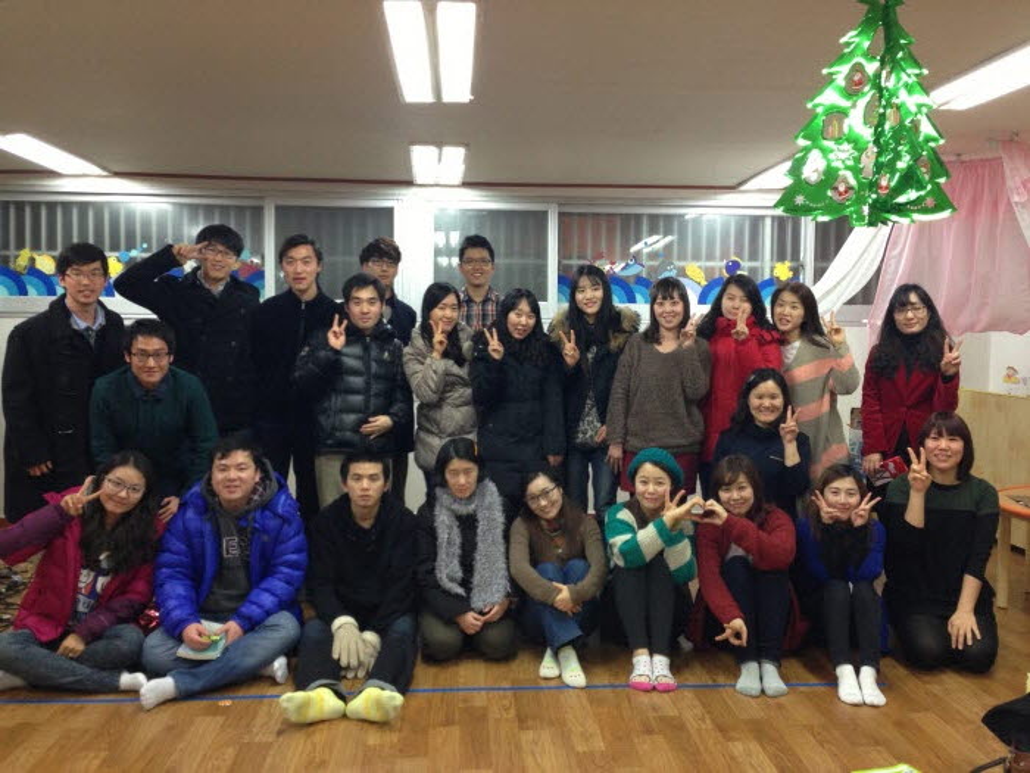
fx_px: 982
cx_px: 515
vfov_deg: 42.9
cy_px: 386
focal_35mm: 33
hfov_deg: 55.4
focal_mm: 4.13
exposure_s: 1/20
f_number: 2.4
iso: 125
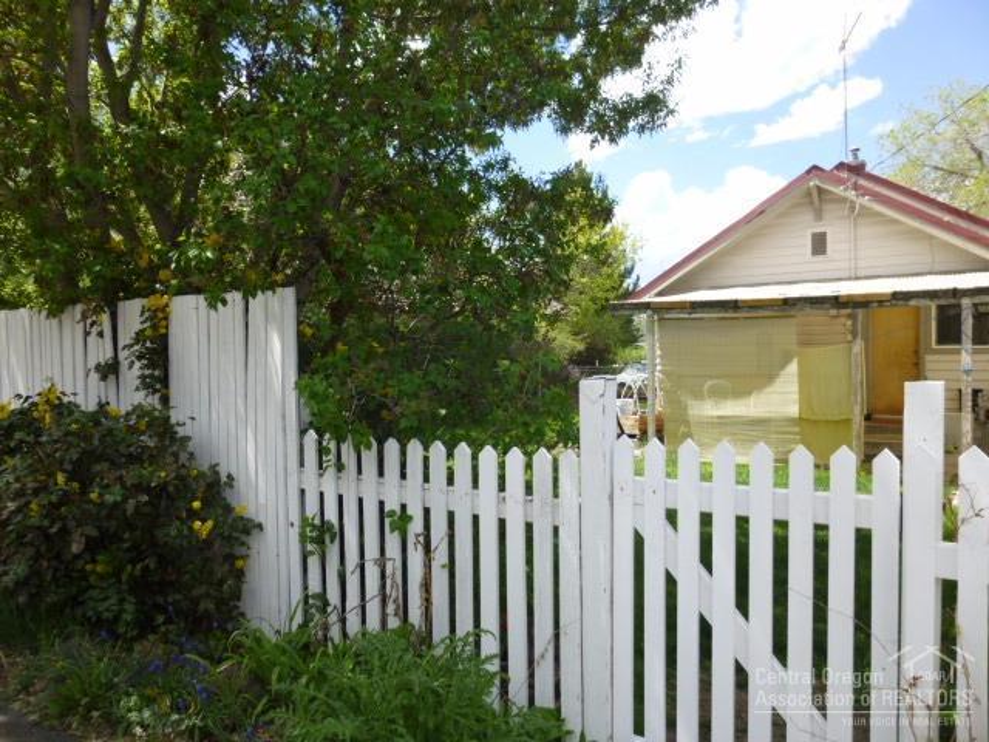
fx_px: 714
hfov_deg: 69.4
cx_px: 494
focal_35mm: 25
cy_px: 371
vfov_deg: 54.9
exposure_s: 1/500
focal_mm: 4.5
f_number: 3.1
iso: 100
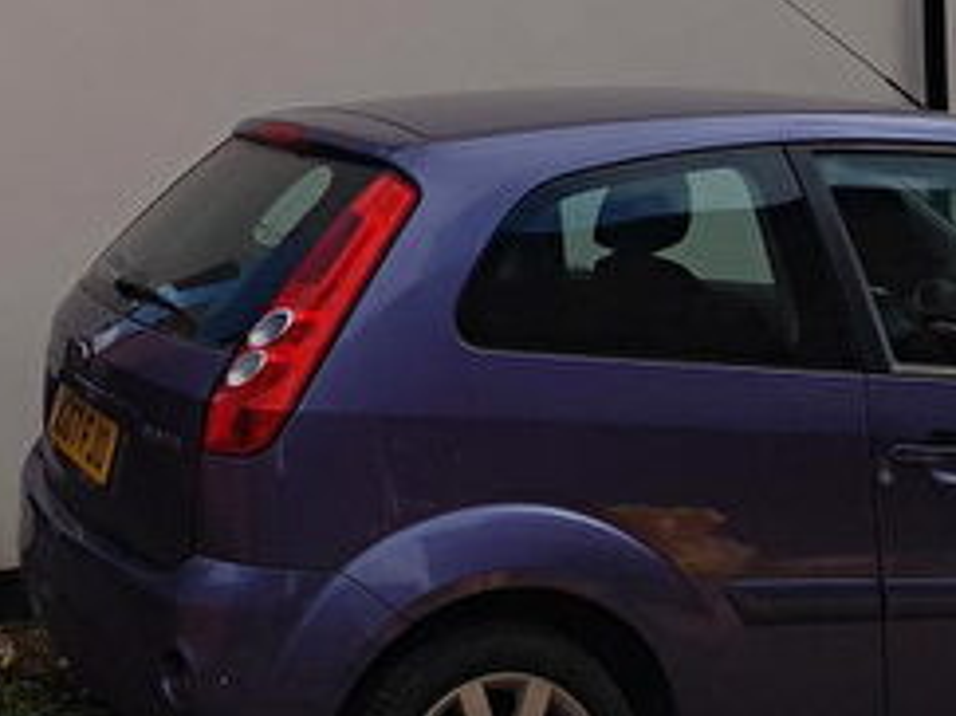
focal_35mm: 75
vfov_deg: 18.2
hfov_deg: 25.8
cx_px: 295
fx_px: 2070
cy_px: -230
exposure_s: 1/2664
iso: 50
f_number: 1.7
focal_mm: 4.2
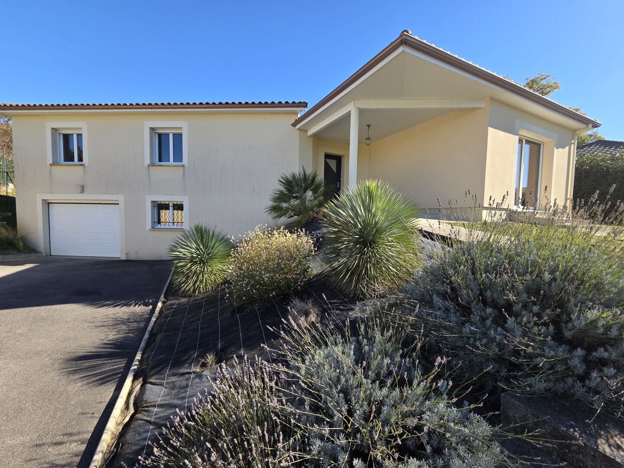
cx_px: 312
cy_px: 234
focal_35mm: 13
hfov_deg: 106.2
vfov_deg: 89.9
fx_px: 234
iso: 50
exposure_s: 1/799
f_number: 2.2
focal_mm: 2.2
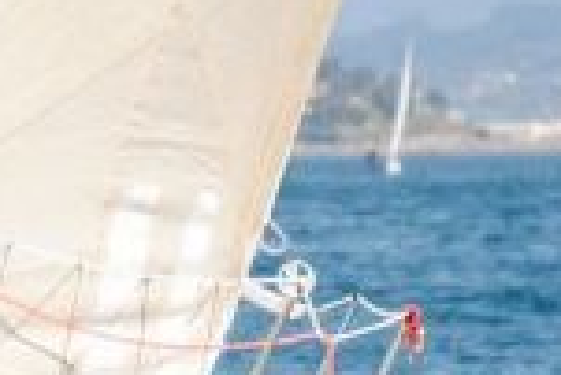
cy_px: 202
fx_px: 11433
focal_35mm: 733
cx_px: -490
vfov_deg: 1.9
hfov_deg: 2.8
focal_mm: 92
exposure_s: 1/500
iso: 140
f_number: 5.6
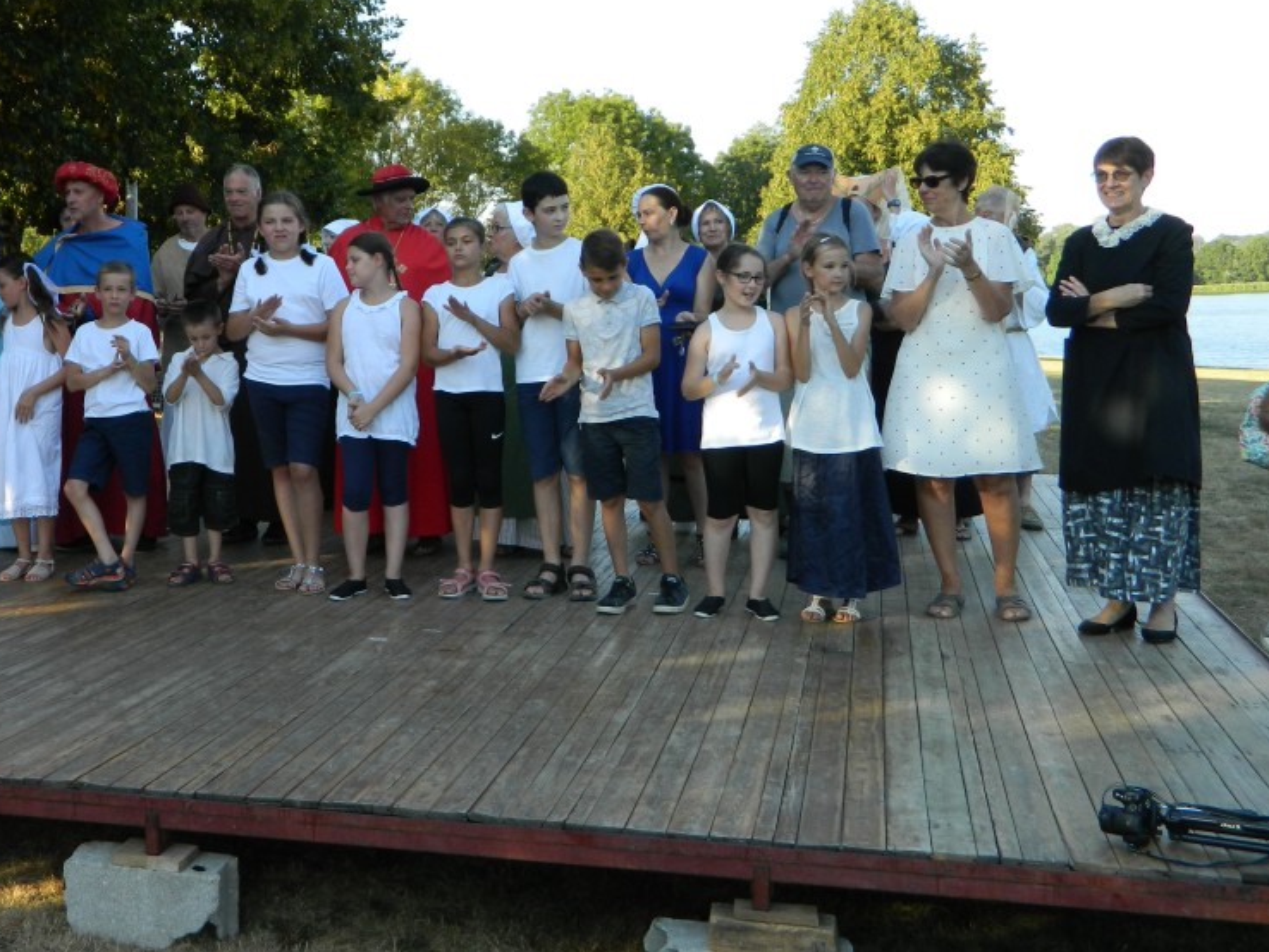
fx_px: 1577
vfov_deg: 33.4
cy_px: 349
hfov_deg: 43.2
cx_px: 414
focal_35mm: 43
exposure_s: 1/200
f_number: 3.2
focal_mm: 5.6
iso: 80
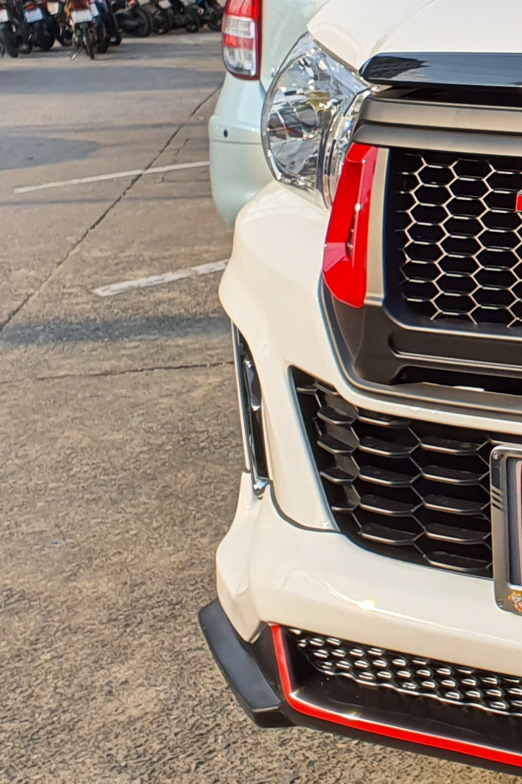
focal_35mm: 82
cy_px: 252
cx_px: 936
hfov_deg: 14.6
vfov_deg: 24.6
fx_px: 1784
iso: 50
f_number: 2.4
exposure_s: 1/822
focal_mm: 4.3
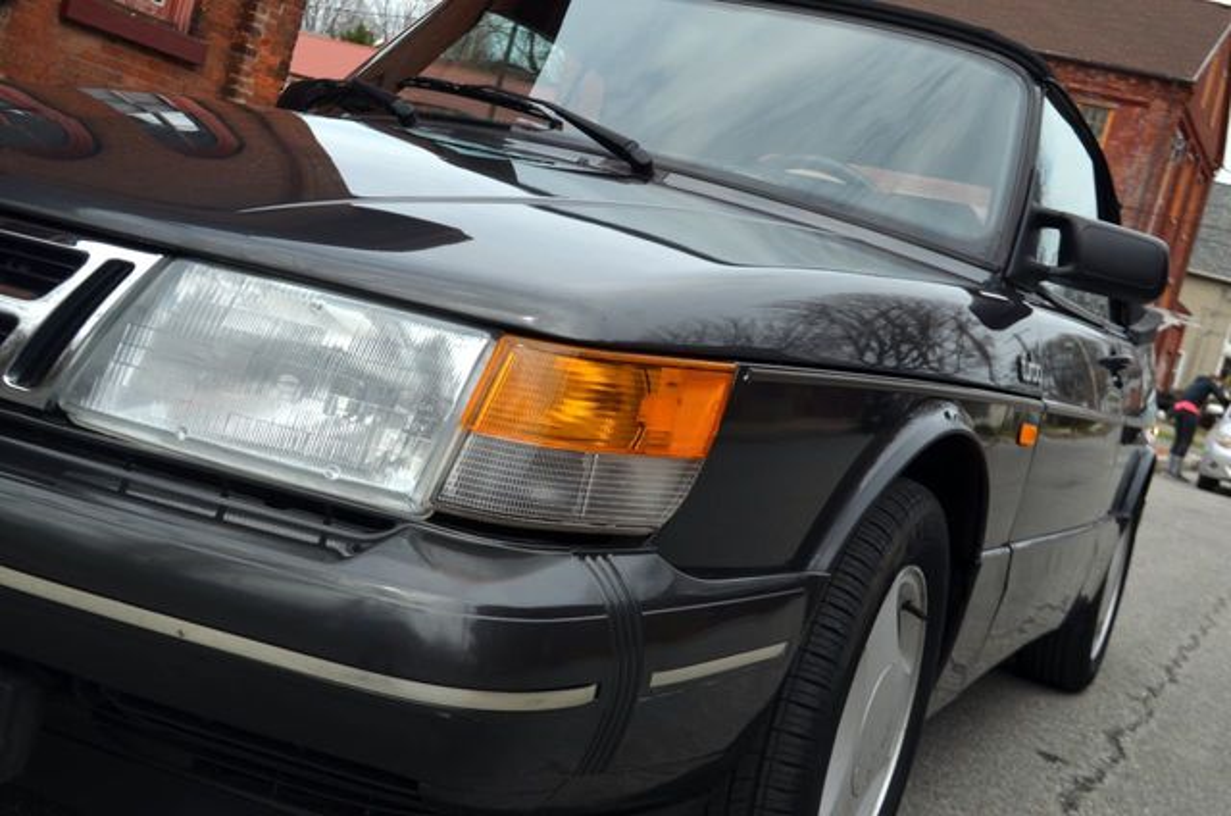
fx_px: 1638
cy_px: 408
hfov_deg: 41.2
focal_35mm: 48
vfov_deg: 28.0
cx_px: 616
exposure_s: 1/250
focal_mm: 32
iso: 140
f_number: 8
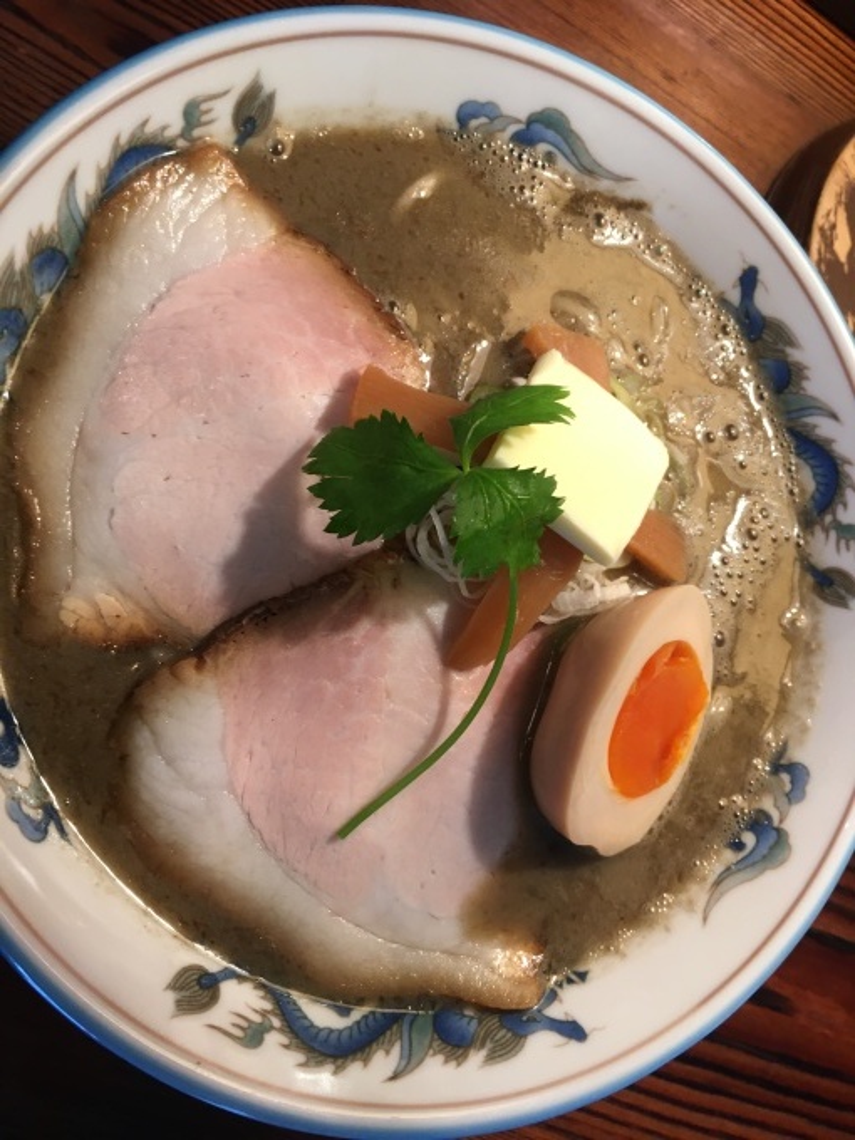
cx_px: 428
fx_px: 955
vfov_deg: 61.7
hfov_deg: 48.2
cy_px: 570
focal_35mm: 29
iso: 40
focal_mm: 4.15
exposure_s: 1/30
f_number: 2.2
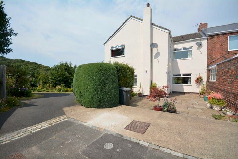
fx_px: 99
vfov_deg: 77.4
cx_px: 119
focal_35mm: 15
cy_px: 80
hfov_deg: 100.4
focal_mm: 10
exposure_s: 1/250
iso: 100
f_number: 8
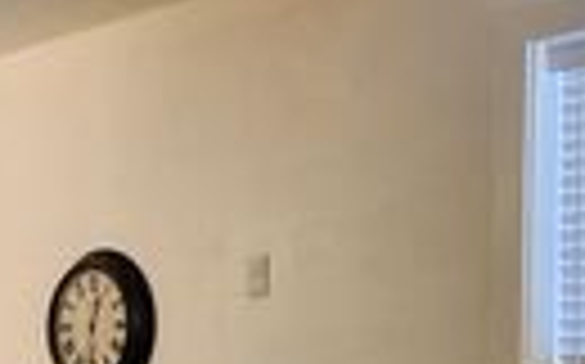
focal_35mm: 98
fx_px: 1561
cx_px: -81
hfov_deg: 20.1
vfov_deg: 12.9
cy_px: 479
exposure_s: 1/120
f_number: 1.8
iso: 400
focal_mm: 5
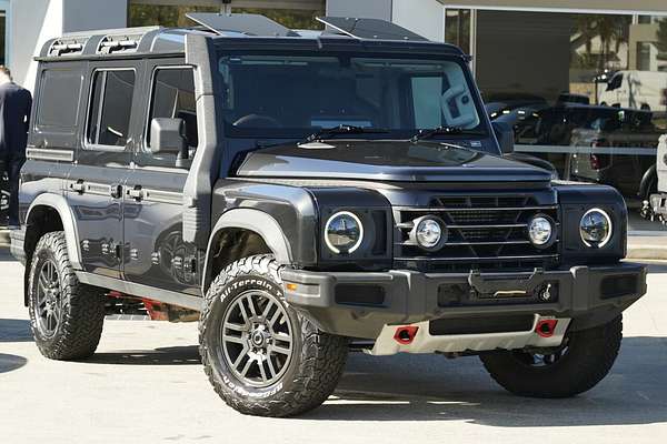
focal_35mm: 98
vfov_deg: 14.0
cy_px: 222
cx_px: 334
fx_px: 1816
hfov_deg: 20.8
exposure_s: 1/400
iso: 1000
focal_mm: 98
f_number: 7.1
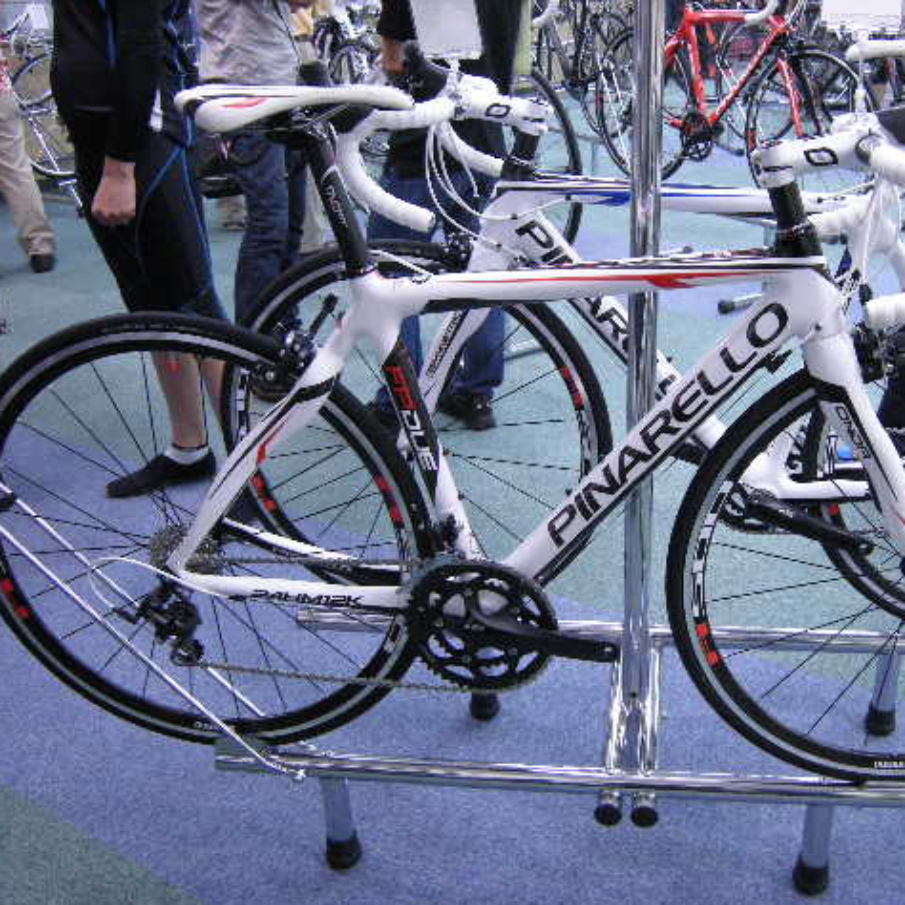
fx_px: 1094
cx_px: 563
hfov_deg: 44.6
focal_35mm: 37
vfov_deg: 44.9
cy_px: 456
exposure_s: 1/35.8
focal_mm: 5.3
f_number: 2.9
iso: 400
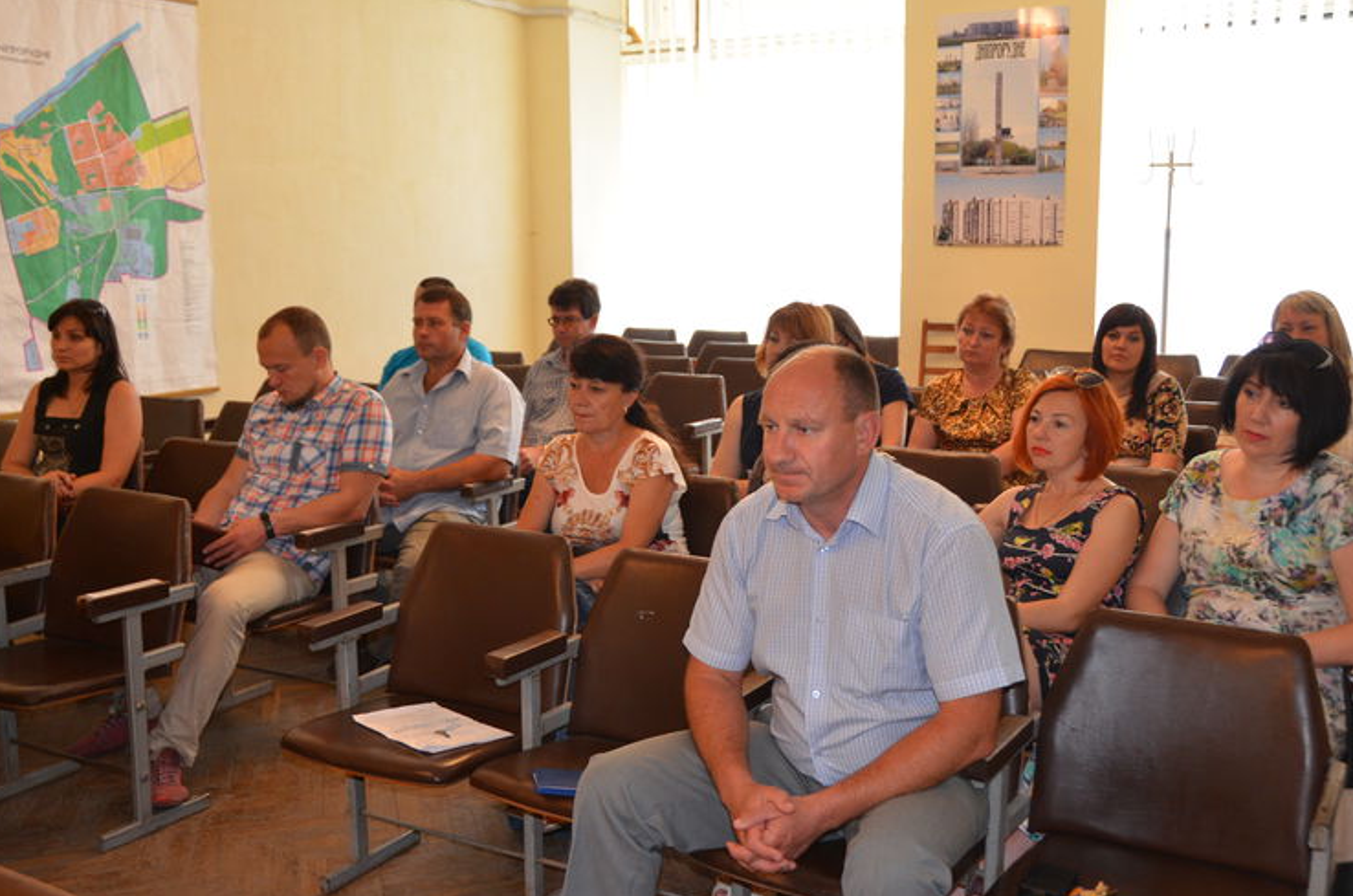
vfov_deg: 34.1
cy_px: 465
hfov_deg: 49.6
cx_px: 693
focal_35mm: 39
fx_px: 1463
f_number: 3.8
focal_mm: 24
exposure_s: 1/60
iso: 800
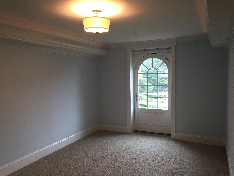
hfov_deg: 61.7
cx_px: 117
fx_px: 196
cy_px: 88
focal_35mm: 29
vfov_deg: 48.2
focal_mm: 4.15
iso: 32
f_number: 2.2
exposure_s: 1/30
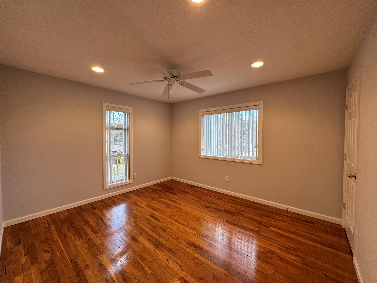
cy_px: 142
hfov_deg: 102.1
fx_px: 152
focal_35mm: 14
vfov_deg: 85.7
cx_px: 188
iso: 80
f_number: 2.2
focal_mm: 2.22
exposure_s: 1/120
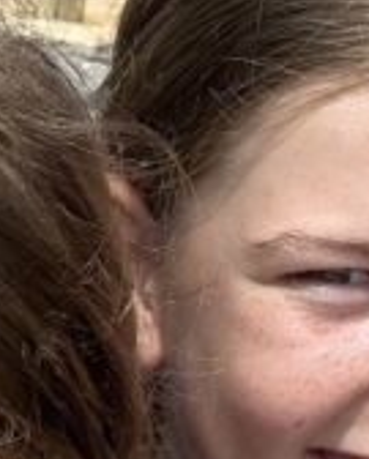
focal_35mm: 178
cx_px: 219
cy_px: -328
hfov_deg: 8.7
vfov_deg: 10.3
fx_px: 2423
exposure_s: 1/1739
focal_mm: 2.69
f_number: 1.9
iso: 25
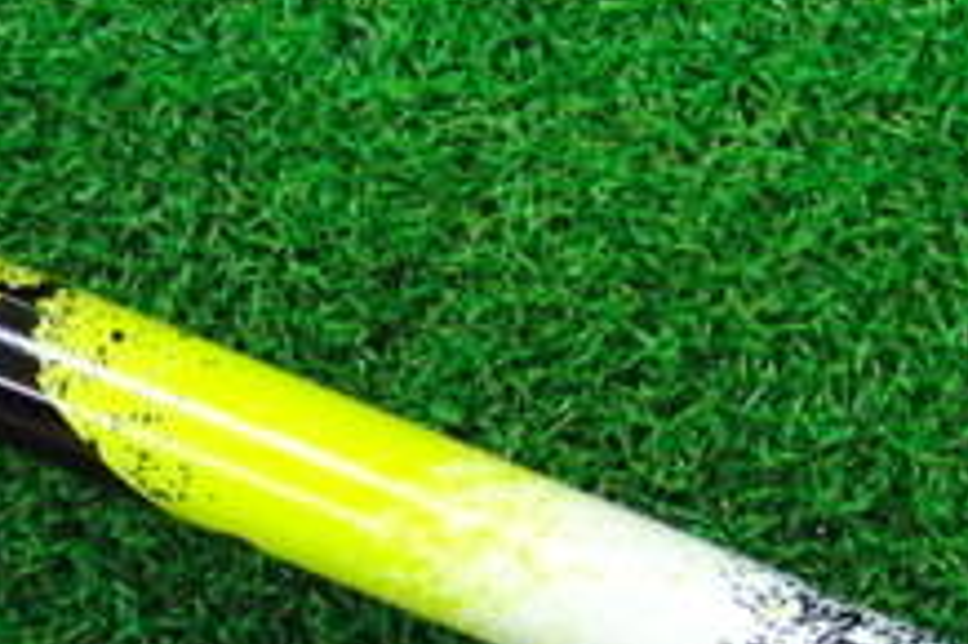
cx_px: 320
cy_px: 431
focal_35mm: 113
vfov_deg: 12.1
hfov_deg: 18.1
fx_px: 3036
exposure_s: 1/320
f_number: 3.6
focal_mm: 6.42
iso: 3200
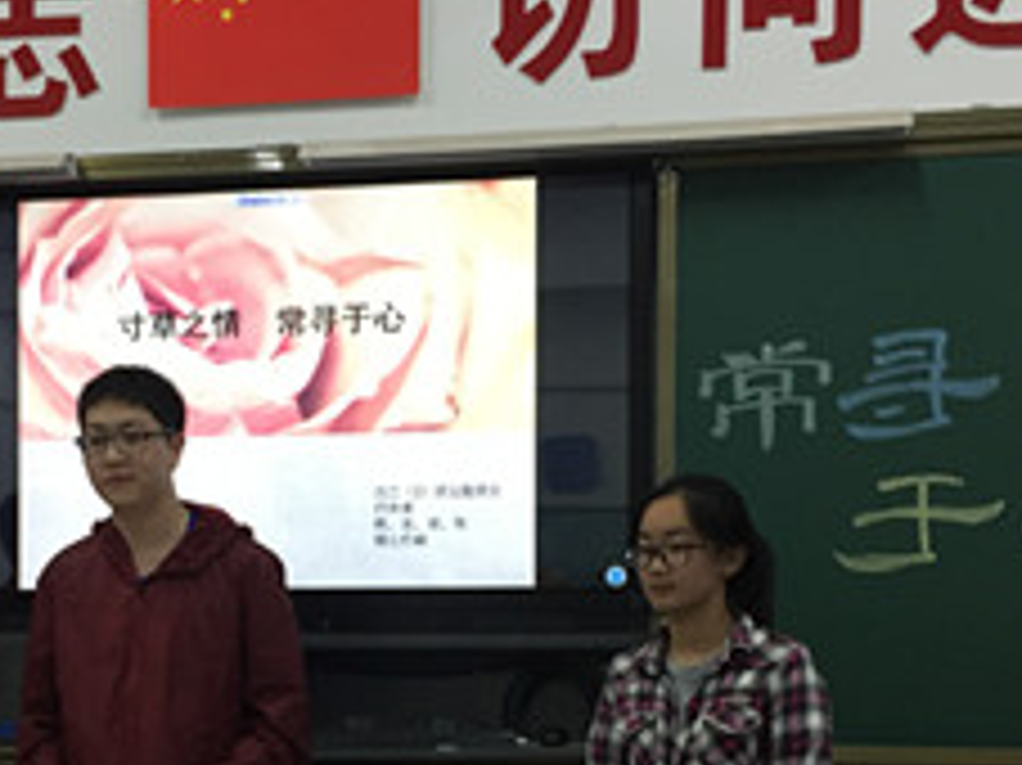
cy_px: 655
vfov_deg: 22.5
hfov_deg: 30.1
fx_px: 1889
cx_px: 338
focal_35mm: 64
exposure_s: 1/33
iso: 160
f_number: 2.2
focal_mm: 4.15
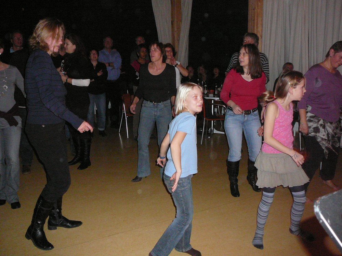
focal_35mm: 35
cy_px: 128
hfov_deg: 52.6
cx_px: 171
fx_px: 346
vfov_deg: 40.7
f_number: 2.8
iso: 400
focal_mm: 5.2
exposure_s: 1/30
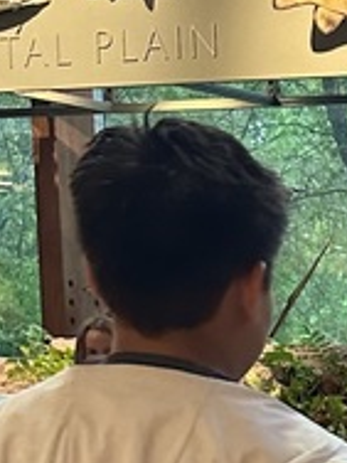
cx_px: 736
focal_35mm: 131
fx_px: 1751
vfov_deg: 14.2
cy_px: 660
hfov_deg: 10.3
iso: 320
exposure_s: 1/60
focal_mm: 6.86
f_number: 1.78
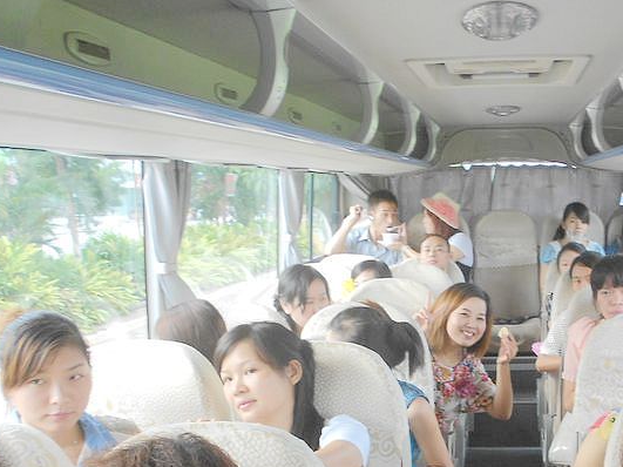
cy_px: 413
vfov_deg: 29.7
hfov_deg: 39.5
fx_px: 846
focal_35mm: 47
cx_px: 454
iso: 80
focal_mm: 4.6
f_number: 3.2
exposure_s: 1/30
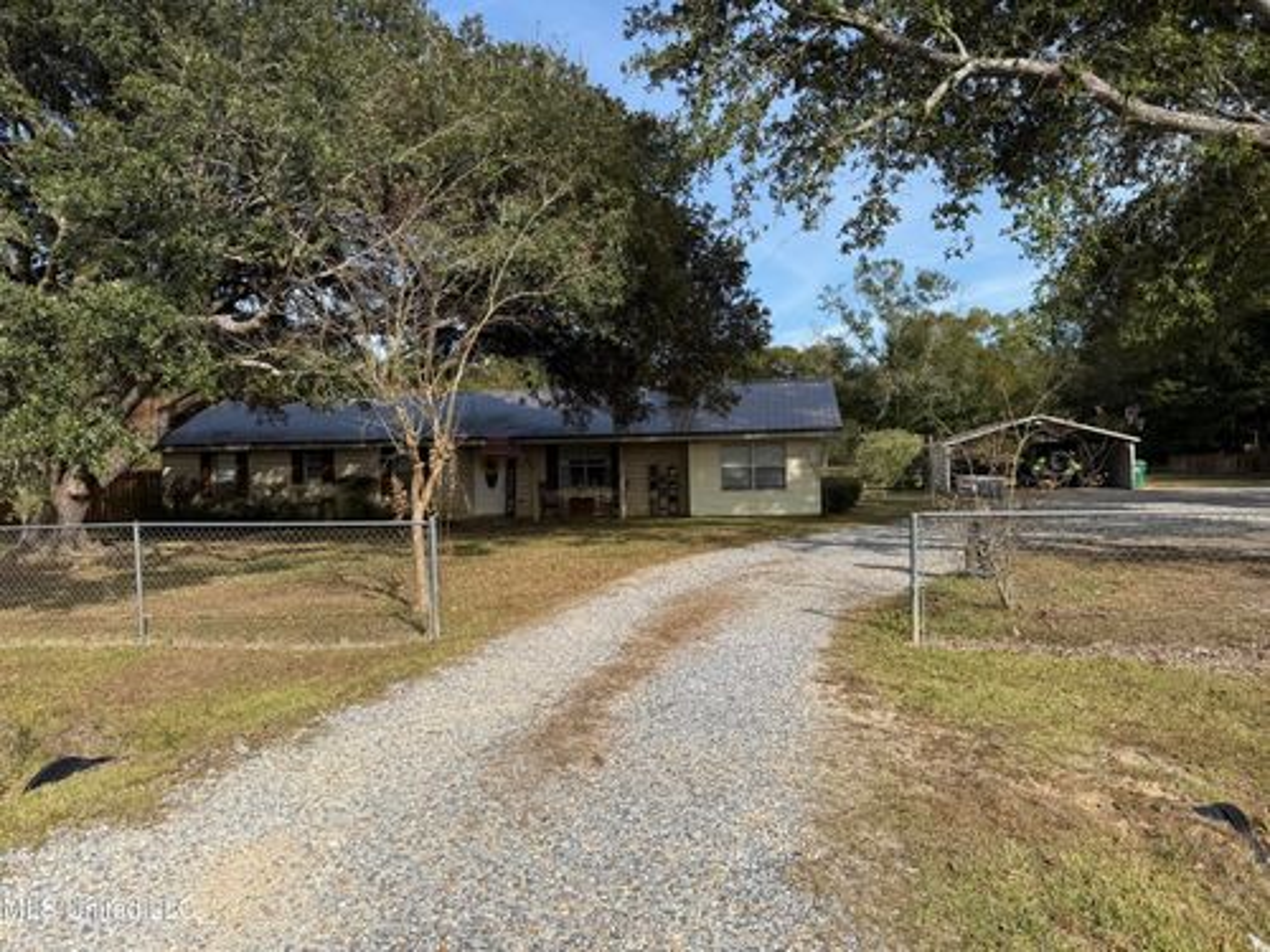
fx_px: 881
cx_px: 635
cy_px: 476
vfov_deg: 56.8
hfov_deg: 71.6
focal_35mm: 24
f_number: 1.78
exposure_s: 1/3953
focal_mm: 6.76
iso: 80
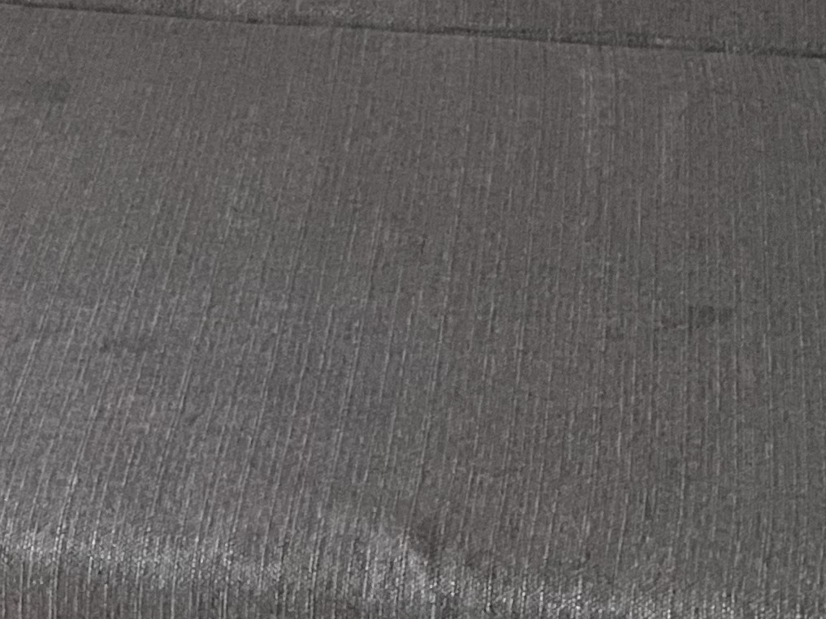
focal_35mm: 111
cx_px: 162
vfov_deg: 13.1
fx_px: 2649
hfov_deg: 17.6
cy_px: -27
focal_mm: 3.99
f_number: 1.8
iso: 400
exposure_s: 1/36
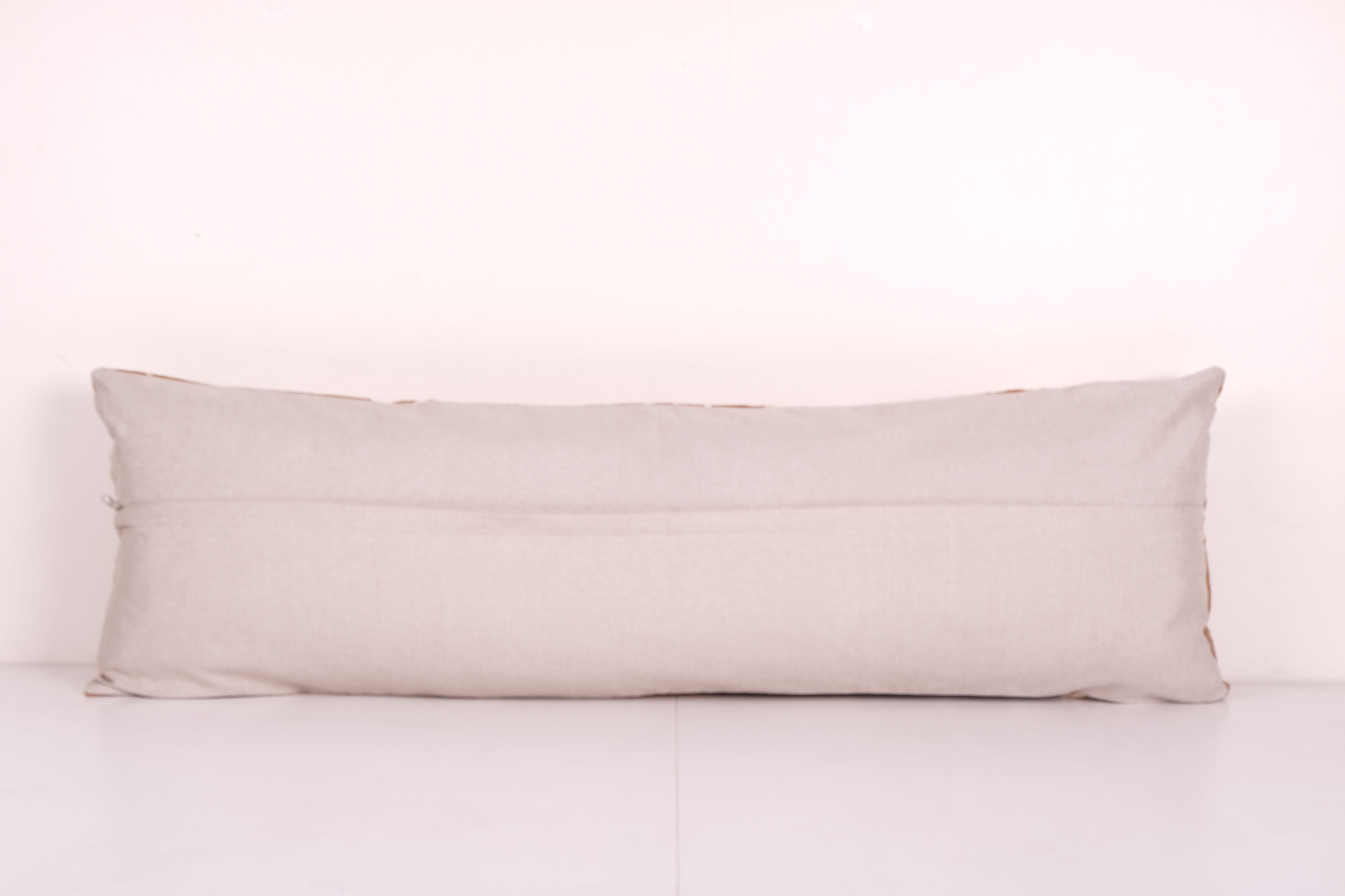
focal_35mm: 49
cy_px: 448
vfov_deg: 27.5
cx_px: 672
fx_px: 1831
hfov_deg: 40.3
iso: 80
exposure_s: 1/160
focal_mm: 32.9
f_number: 11
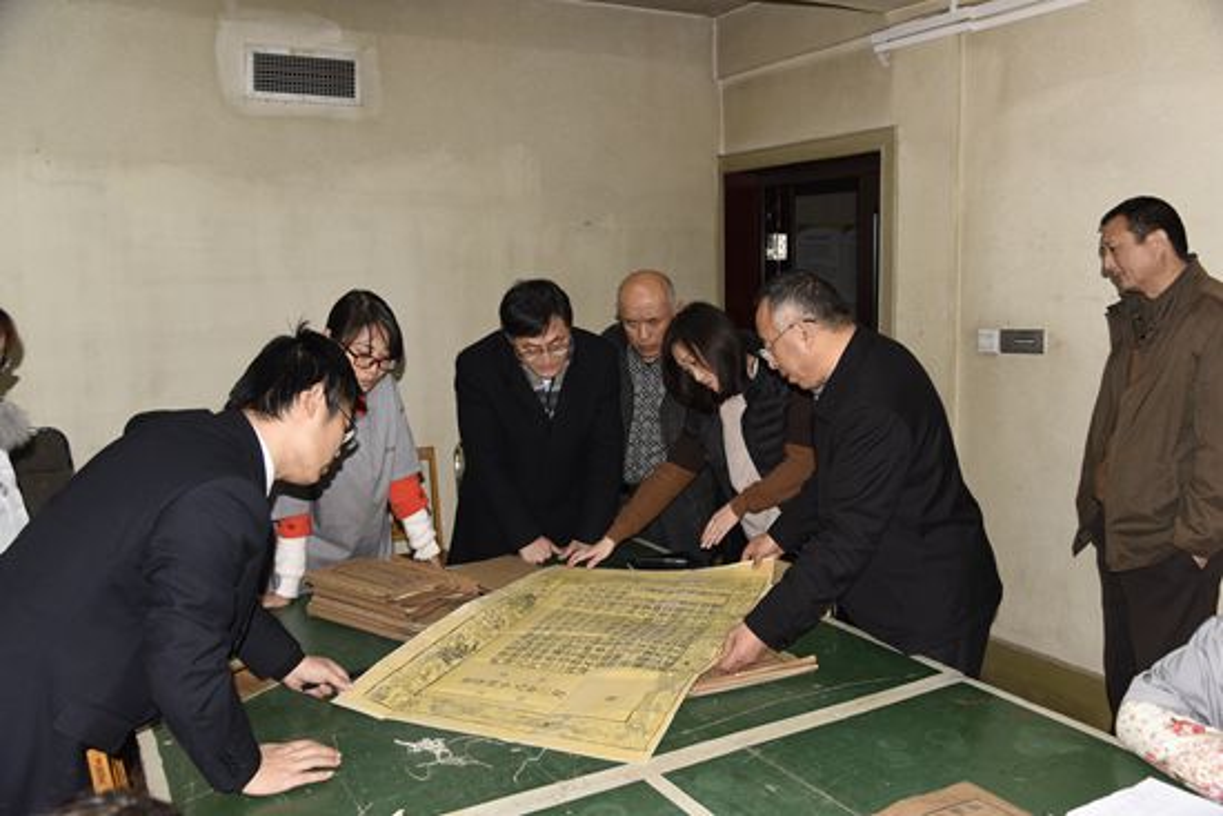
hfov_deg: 61.9
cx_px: 612
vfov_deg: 43.6
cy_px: 408
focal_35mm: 30
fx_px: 1019
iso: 400
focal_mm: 30
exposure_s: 1/60
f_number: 5
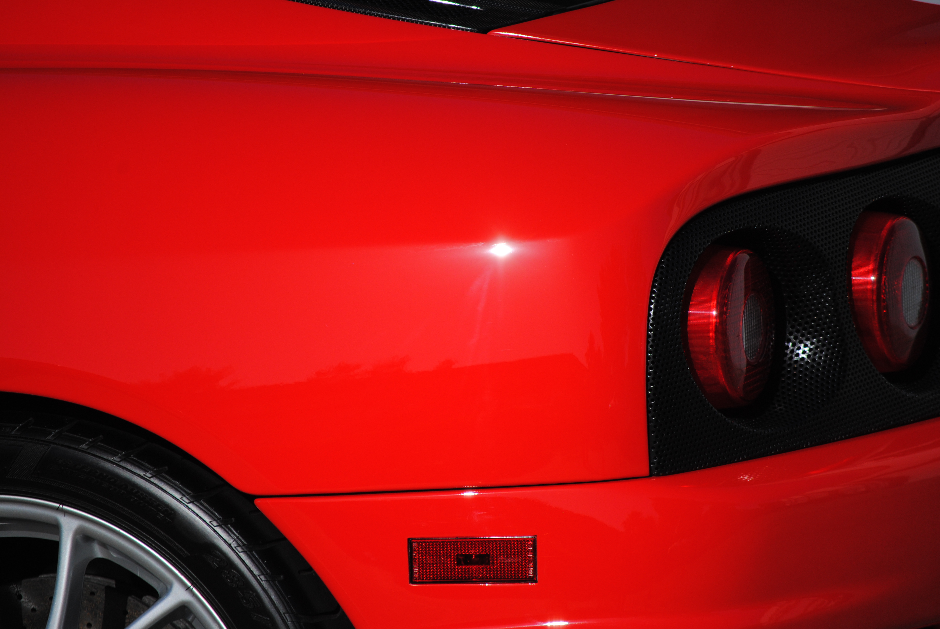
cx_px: 470
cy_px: 314
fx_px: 7058
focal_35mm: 270
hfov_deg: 7.6
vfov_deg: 5.1
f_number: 5.6
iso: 180
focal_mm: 180
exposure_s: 1/2000
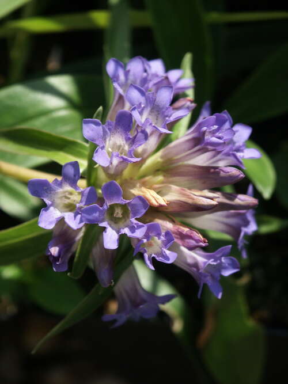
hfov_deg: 8.0
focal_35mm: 185
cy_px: 192
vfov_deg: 10.7
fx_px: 2053
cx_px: 144
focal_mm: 46.85
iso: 100
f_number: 3.5
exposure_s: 1/1000
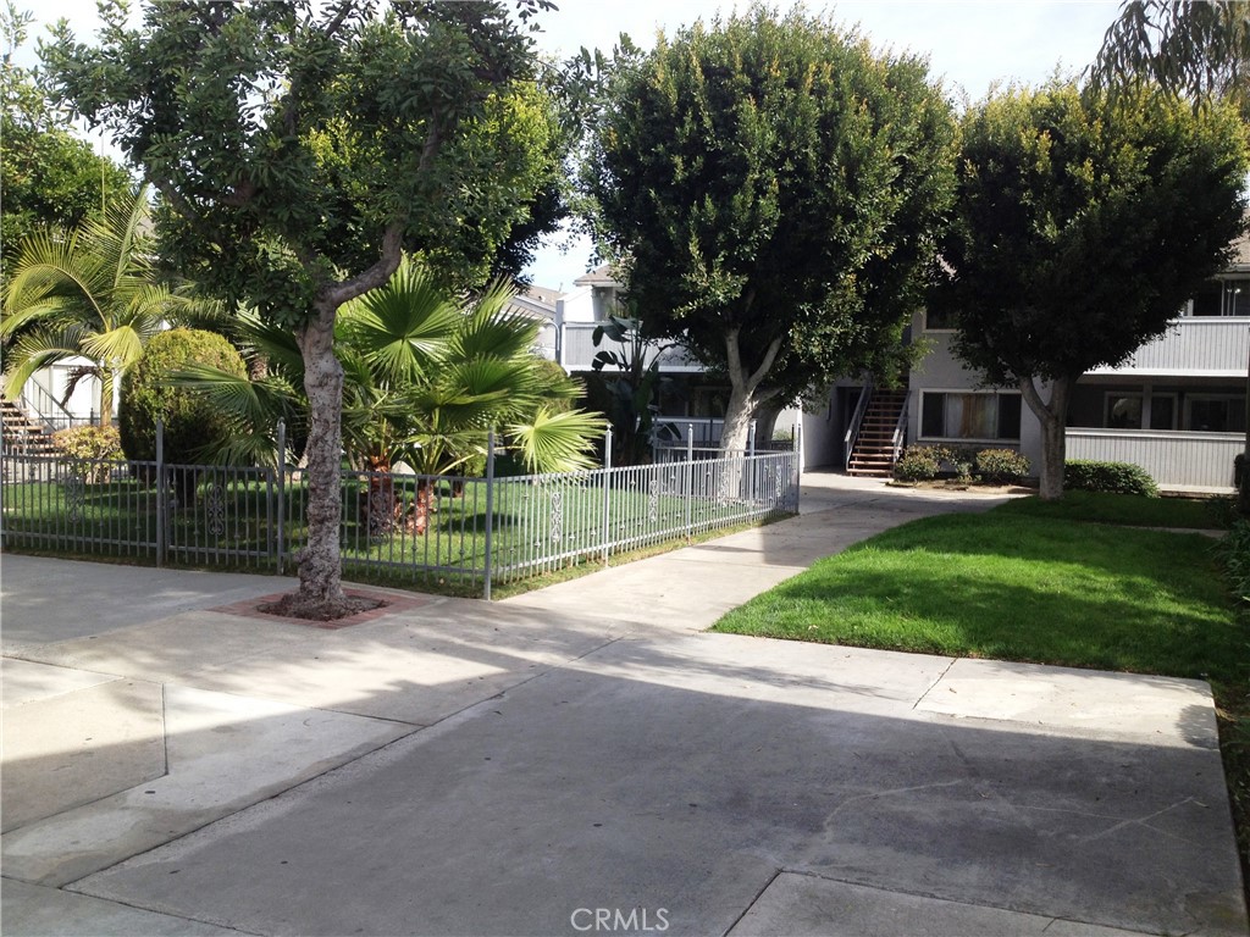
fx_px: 1264
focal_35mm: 35
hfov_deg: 52.6
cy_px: 468
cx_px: 625
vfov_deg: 40.7
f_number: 2.4
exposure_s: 1/849
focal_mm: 4.28
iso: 50
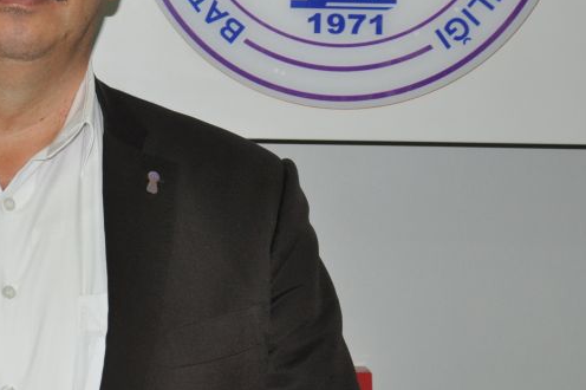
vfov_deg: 10.5
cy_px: 76
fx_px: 2115
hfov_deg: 15.5
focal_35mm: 130
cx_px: 13
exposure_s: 1/60
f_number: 4.8
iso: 800
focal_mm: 42
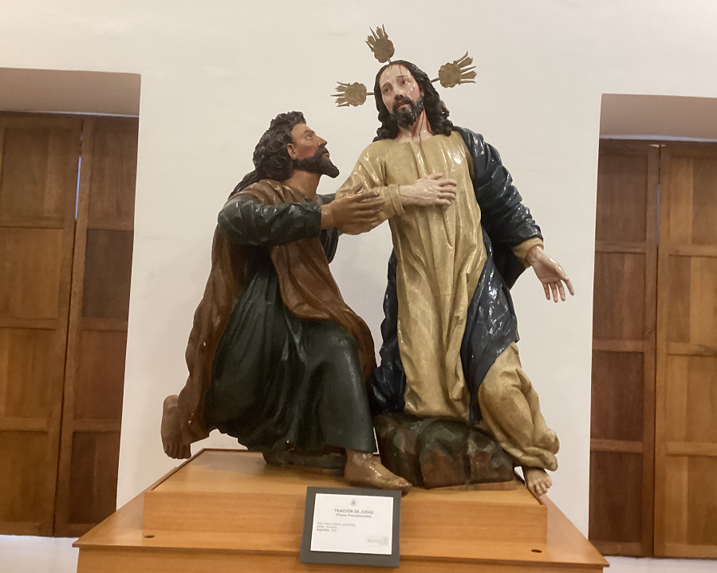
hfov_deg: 54.2
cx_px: 384
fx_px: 700
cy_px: 284
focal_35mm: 33
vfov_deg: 44.5
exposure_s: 1/60
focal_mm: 3.3
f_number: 2.4
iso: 320
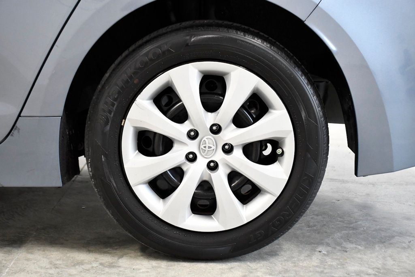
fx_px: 657
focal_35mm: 57
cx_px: 208
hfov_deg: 35.0
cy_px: 138
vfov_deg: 23.8
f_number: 4.2
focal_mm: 38
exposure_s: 1/320
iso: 2500
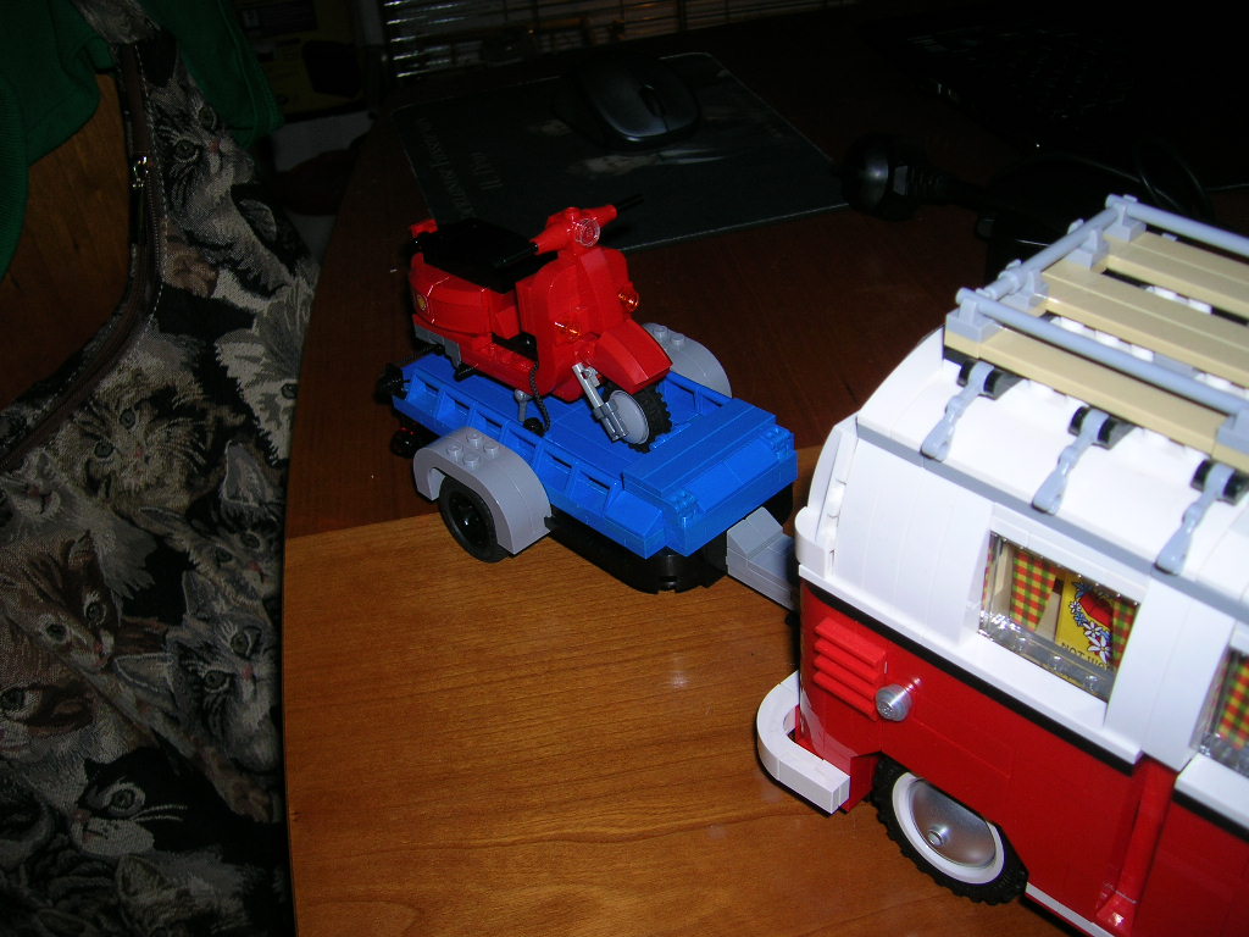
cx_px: 624
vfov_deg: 40.7
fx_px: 1263
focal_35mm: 35
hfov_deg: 52.6
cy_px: 468
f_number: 2.9
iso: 50
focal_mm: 5.8
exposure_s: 1/60.1
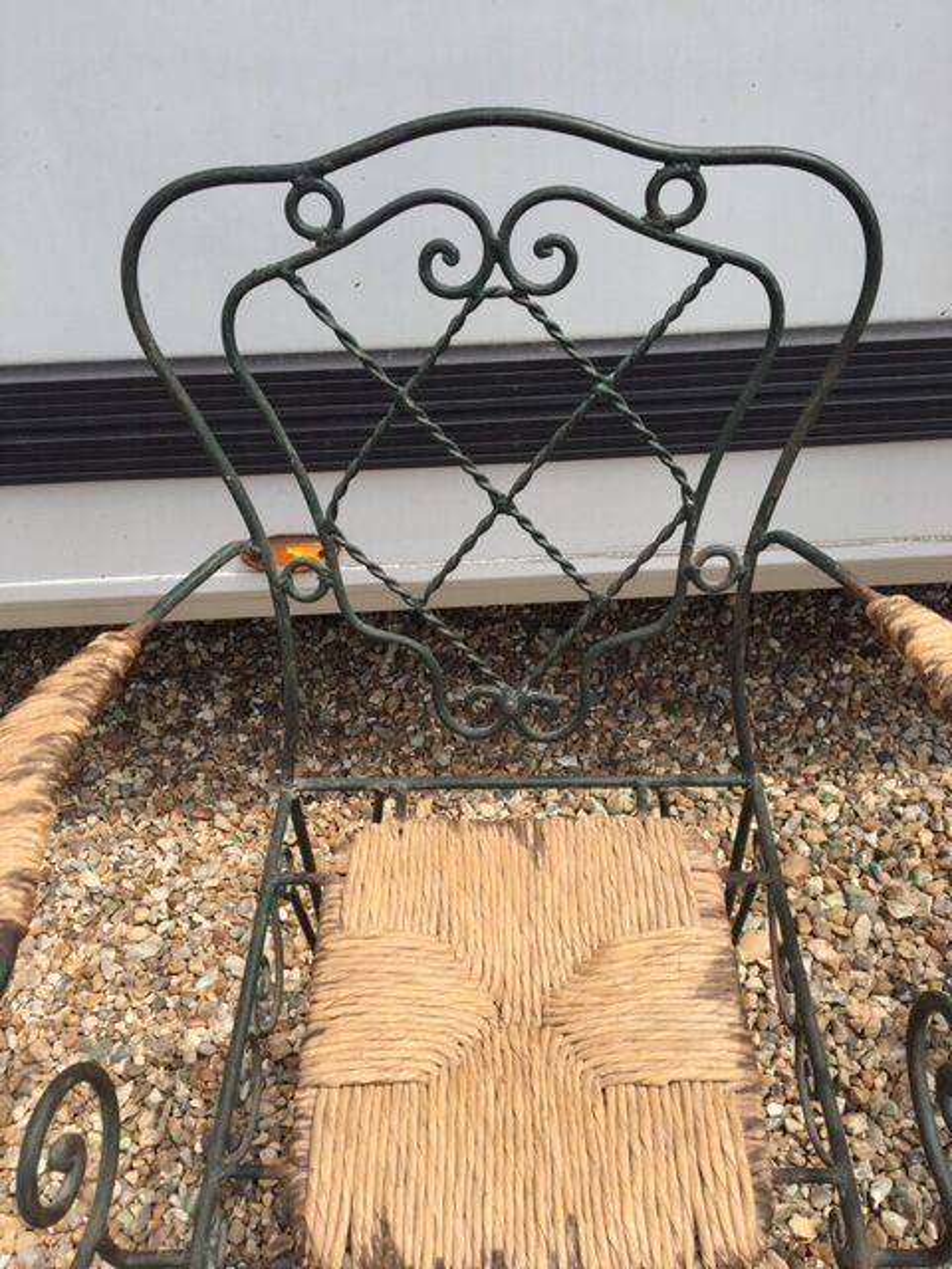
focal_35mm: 29
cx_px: 476
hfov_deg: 48.2
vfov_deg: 61.7
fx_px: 1063
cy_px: 634
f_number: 2.2
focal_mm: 4.15
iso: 25
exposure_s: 1/855
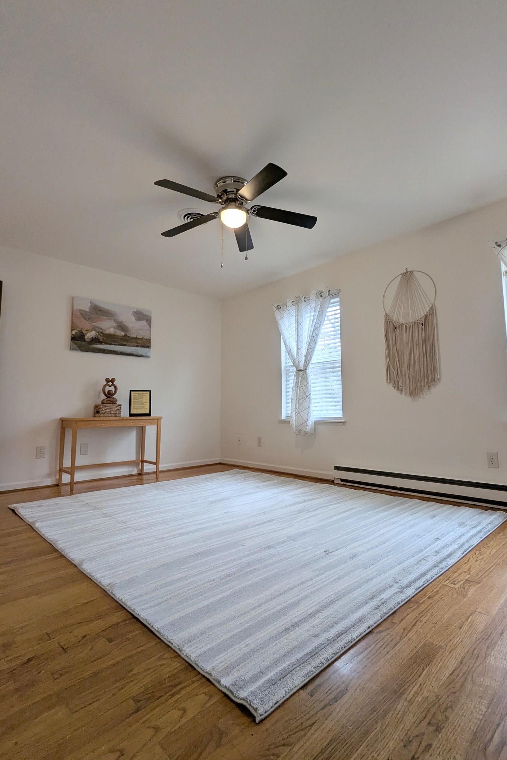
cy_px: 374
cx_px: 279
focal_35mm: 17
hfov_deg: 70.3
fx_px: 359
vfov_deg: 93.3
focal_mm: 2.35
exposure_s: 1/120
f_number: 2.2
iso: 125
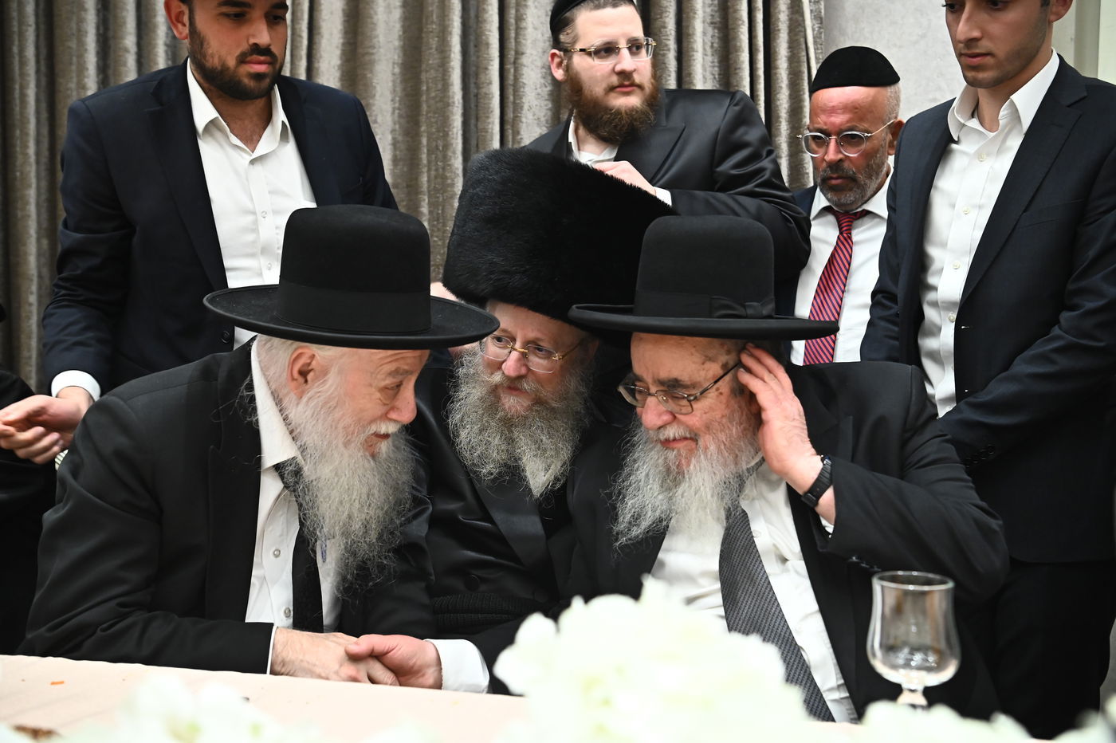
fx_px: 1177
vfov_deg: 35.0
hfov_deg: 50.7
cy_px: 372
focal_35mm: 38
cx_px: 558
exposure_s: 1/200
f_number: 4
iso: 3200
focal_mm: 38
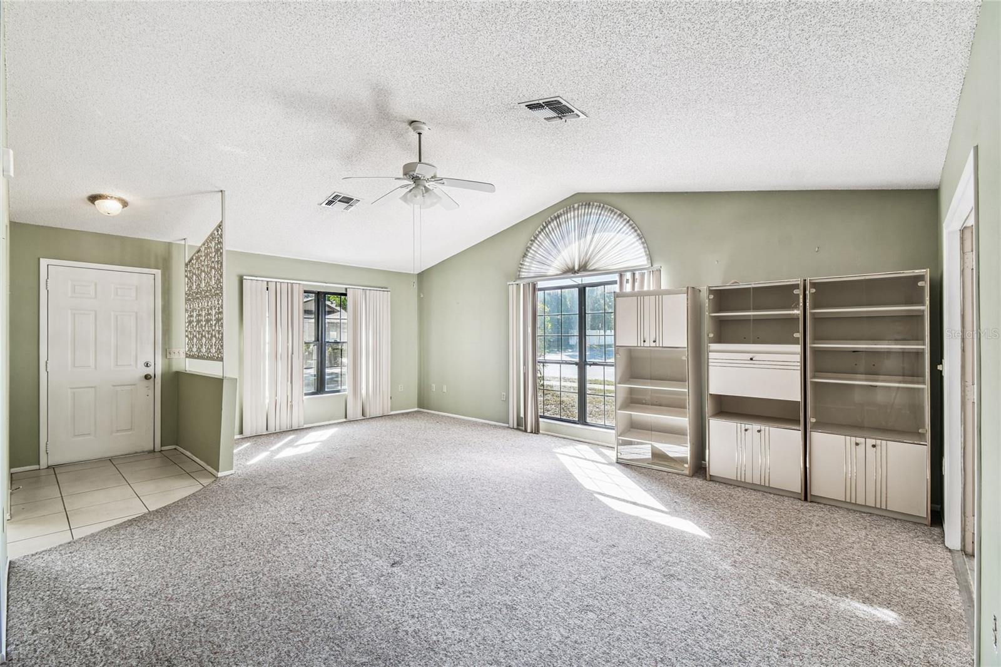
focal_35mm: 15
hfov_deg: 100.4
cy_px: 334
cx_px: 500
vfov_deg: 77.3
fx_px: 417
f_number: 7.1
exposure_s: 1/8
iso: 100
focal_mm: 10
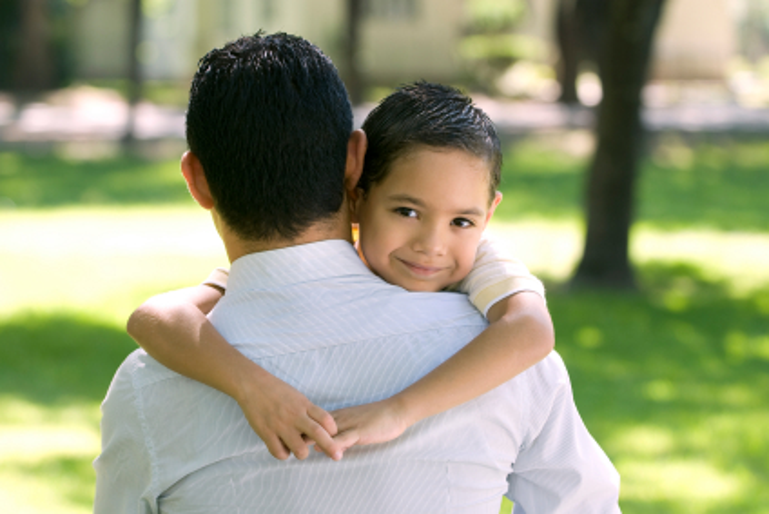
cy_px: 257
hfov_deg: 15.2
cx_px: 384
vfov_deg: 10.2
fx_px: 2885
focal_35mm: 135
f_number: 4
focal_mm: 90
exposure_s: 1/80
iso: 100
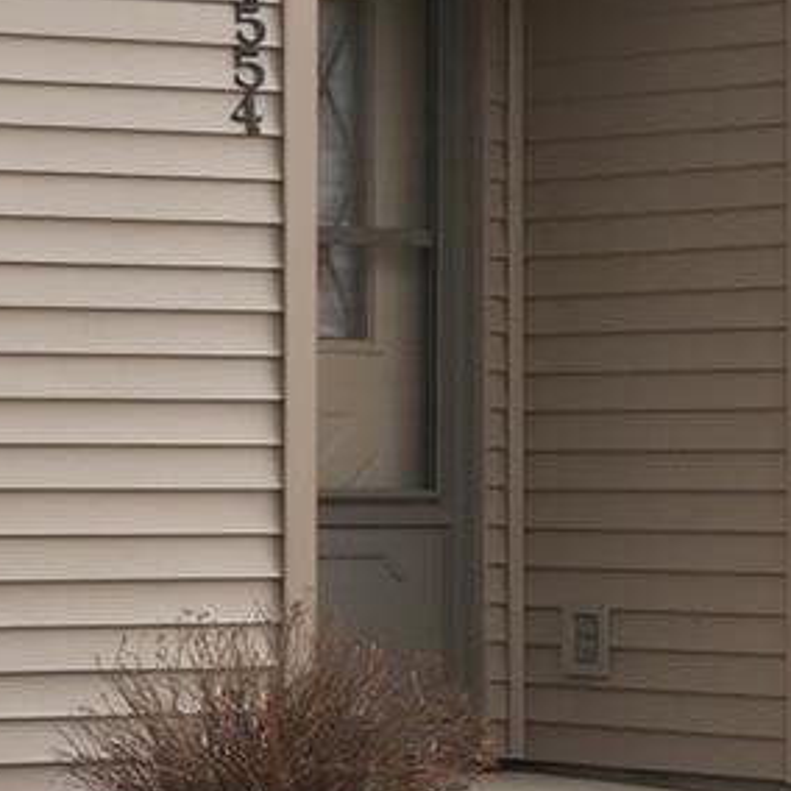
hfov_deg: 8.6
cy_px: 207
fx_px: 4495
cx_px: -1465
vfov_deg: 10.0
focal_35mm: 174
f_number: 16
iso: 50
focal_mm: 15.5
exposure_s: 1/40
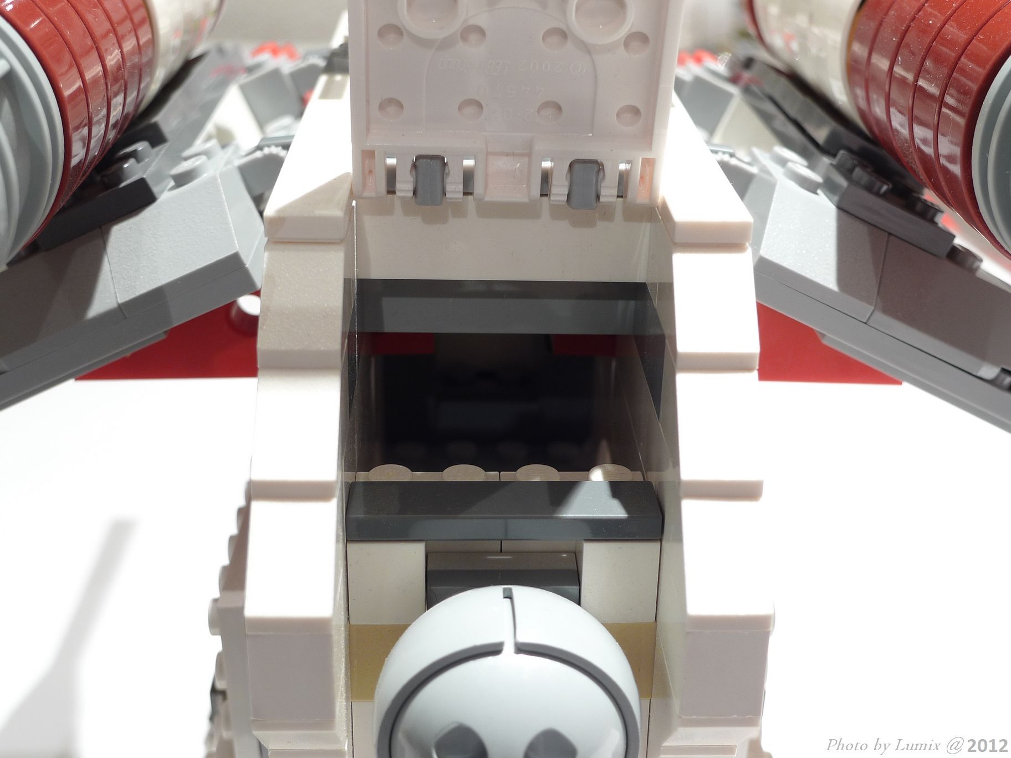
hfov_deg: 39.7
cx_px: 506
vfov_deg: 30.3
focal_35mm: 48
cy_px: 379
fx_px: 1402
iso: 80
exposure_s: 1
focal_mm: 10.2
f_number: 4.5
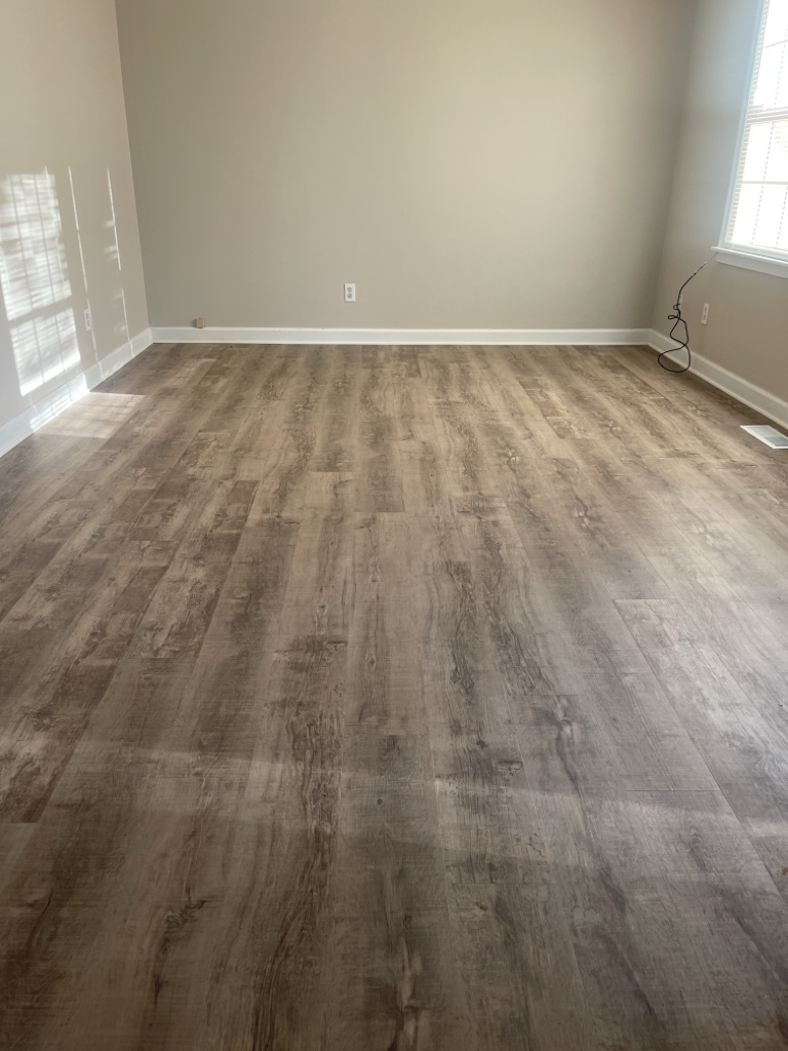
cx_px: 394
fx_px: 789
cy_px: 526
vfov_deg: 67.3
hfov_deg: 53.1
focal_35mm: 26
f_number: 1.6
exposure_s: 1/121
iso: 64
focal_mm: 5.1
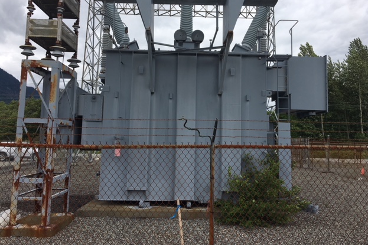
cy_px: 108
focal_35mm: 31
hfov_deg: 60.3
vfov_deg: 42.2
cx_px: 188
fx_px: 317
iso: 25
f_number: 2.2
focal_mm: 4.15
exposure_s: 1/1451
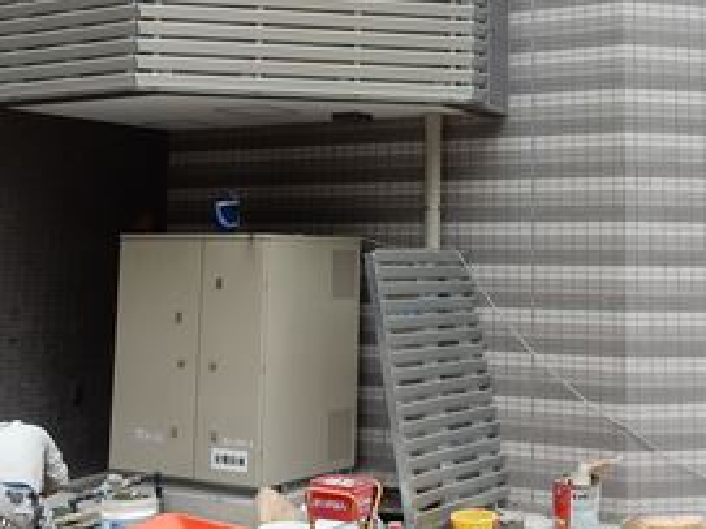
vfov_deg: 24.3
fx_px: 1203
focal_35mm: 59
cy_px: 83
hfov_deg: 32.5
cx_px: 459
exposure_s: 1/80
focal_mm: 4.5
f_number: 3.7
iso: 125
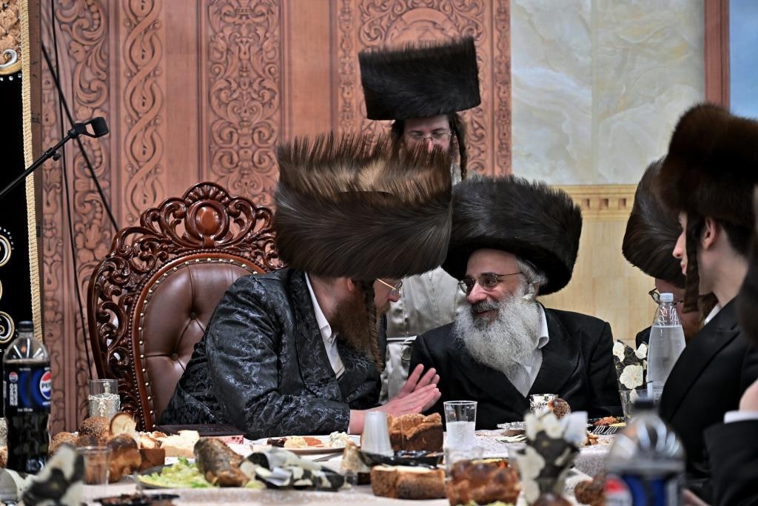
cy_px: 253
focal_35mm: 103
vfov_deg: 13.3
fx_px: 2169
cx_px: 379
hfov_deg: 19.8
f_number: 4
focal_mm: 103
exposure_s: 1/160
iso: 640
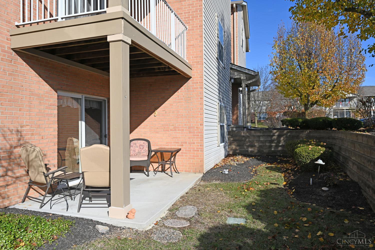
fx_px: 250
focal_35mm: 24
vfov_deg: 53.1
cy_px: 125
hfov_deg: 73.7
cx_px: 188
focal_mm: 24
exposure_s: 1/400
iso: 100
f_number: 7.1
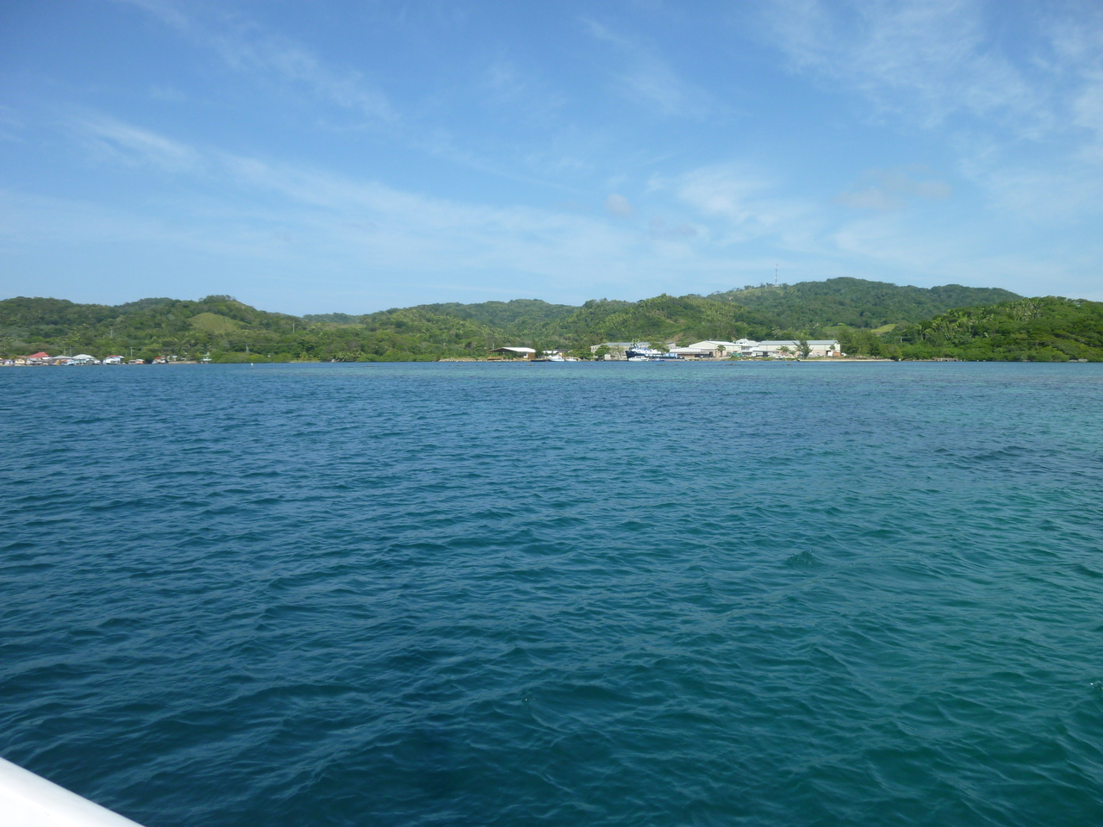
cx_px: 552
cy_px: 414
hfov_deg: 69.4
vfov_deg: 54.9
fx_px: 797
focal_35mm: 25
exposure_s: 1/640
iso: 80
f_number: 3.3
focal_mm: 4.5
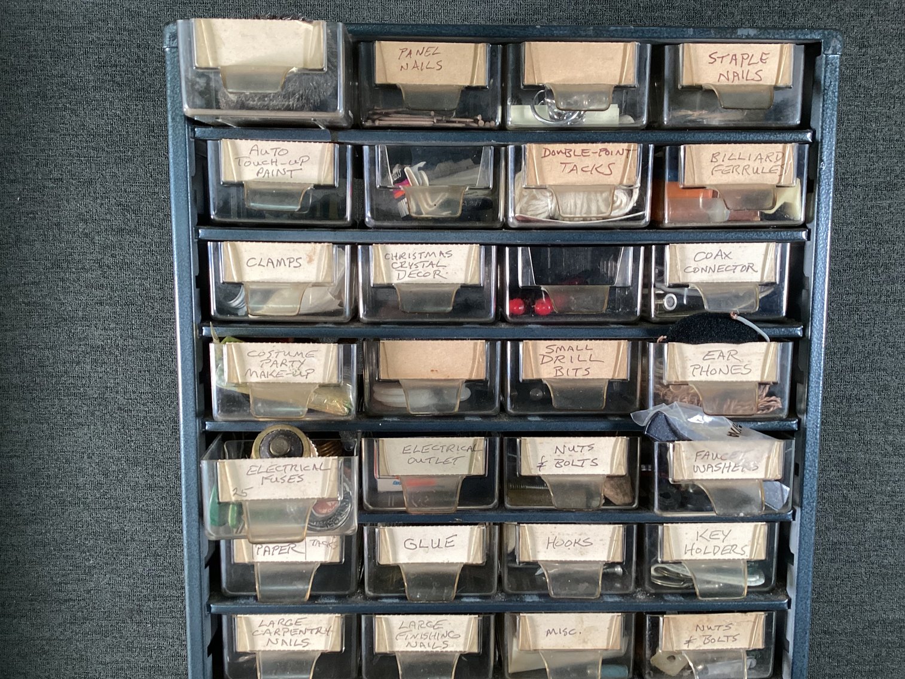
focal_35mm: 31
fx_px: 811
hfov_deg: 58.3
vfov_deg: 45.4
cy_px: 340
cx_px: 452
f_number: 2.4
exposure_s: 1/60
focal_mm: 3.3
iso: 100
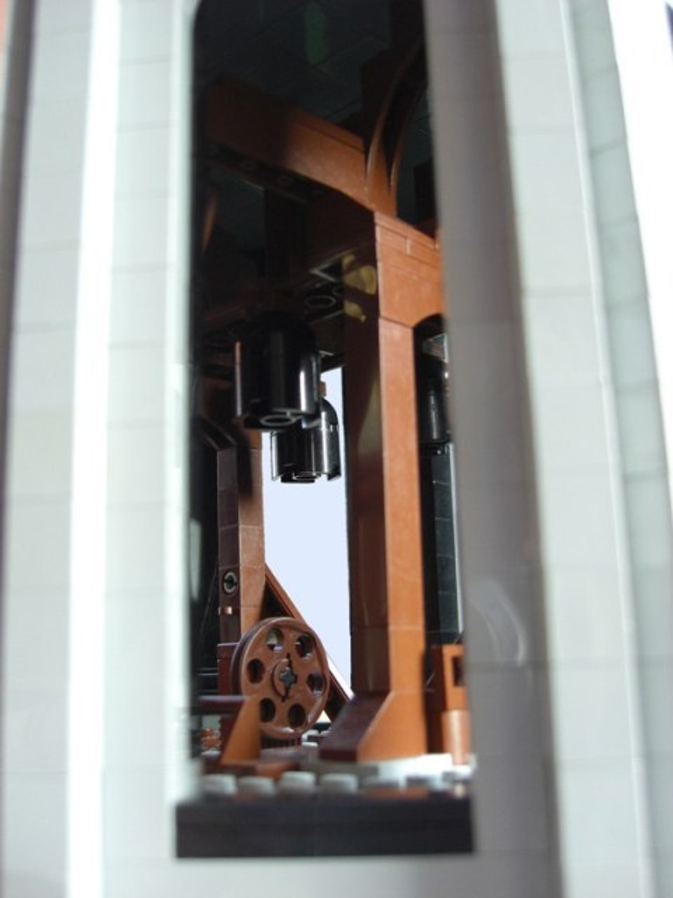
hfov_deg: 37.7
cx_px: 336
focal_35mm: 38
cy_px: 449
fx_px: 985
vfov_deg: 49.0
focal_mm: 7.9
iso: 200
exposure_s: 1/80
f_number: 2.8
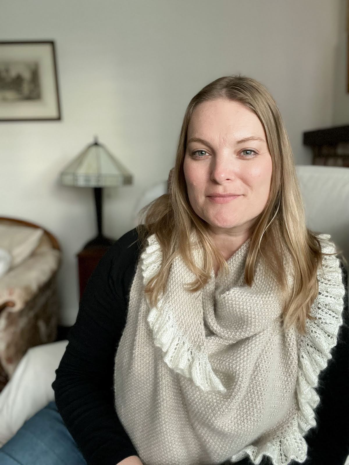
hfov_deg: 46.8
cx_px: 174
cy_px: 232
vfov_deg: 60.0
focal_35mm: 30
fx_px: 403
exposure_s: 1/60
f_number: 2.2
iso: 320
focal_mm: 2.71
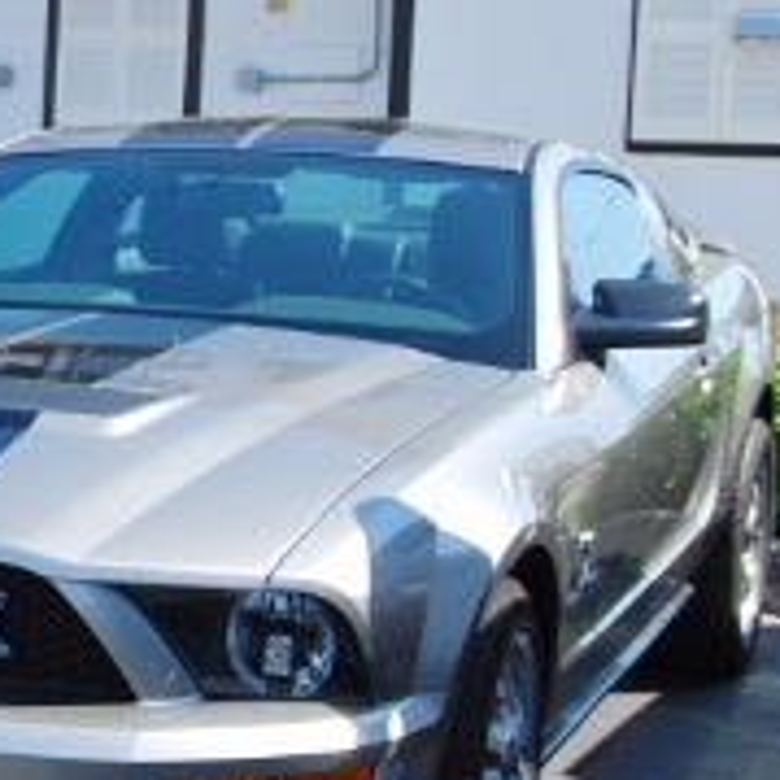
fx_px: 2320
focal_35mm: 91
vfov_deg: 19.1
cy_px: 375
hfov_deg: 17.0
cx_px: -444
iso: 200
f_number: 8
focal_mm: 20
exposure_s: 1/250
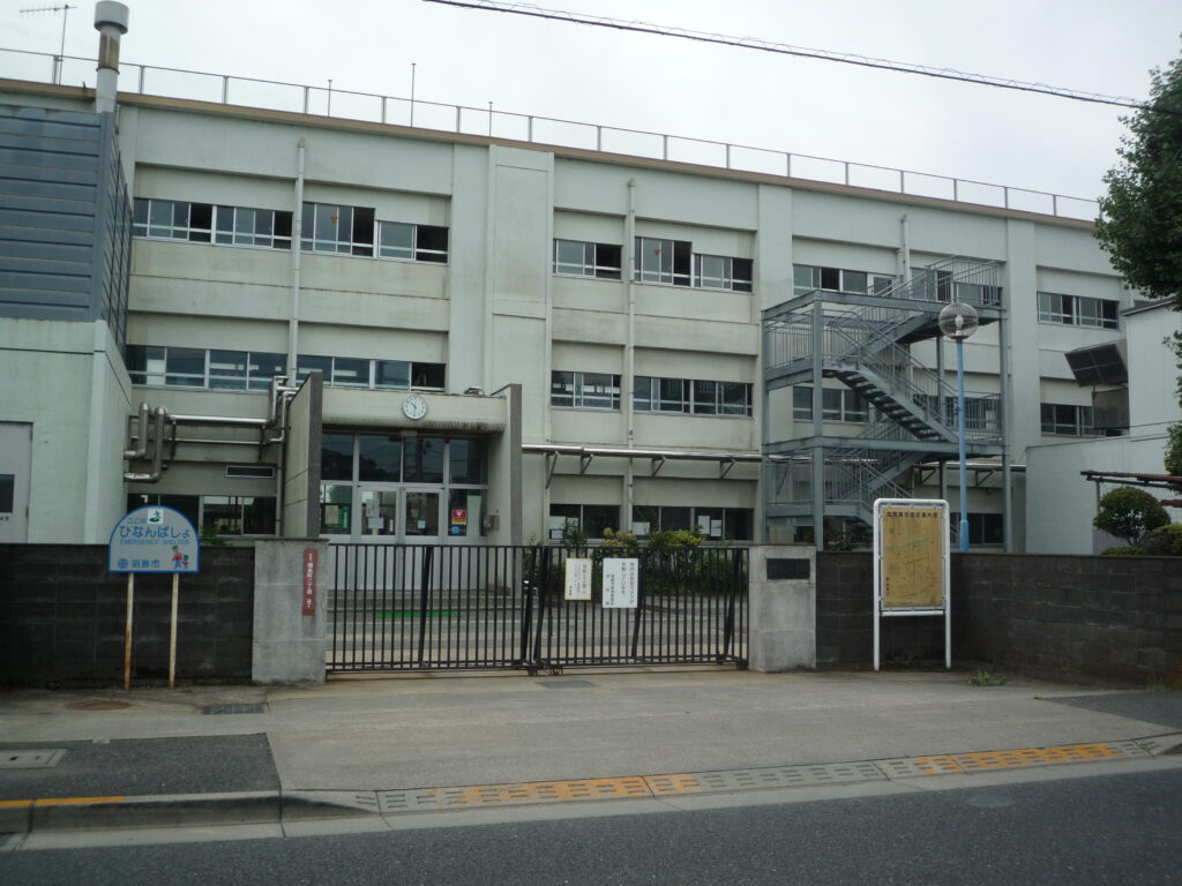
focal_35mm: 36
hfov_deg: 51.4
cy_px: 443
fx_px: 1229
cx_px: 591
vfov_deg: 39.7
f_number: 3.8
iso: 100
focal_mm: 6.3
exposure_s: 1/1000
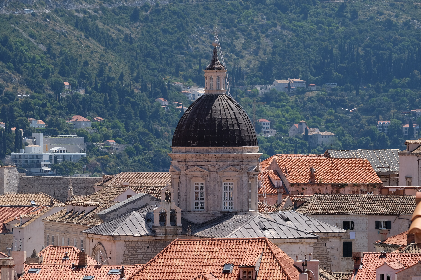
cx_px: 210
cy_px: 140
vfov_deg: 7.4
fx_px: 2175
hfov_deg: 11.1
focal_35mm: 186
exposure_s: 1/350
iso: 200
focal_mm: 124.3
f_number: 8
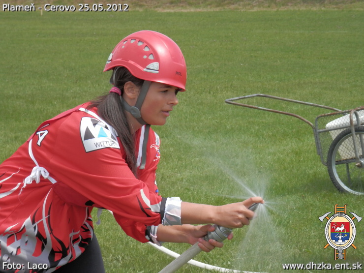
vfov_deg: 9.6
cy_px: 136
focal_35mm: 154
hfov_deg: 12.8
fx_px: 1619
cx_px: 182
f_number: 5.5
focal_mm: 27.5
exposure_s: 1/200
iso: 80
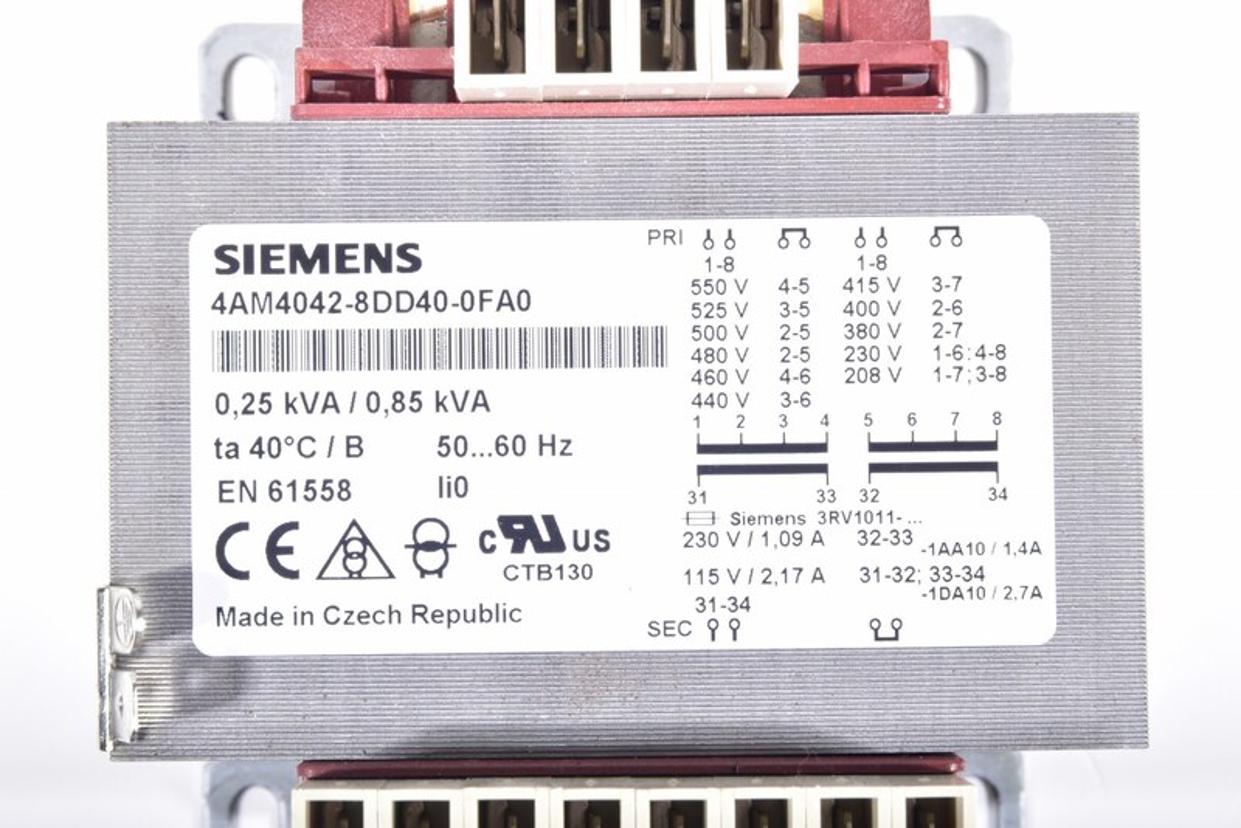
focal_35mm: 120
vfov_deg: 11.4
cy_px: 414
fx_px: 4138
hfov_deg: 17.1
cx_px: 620
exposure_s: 1/200
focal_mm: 80
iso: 100
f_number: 18
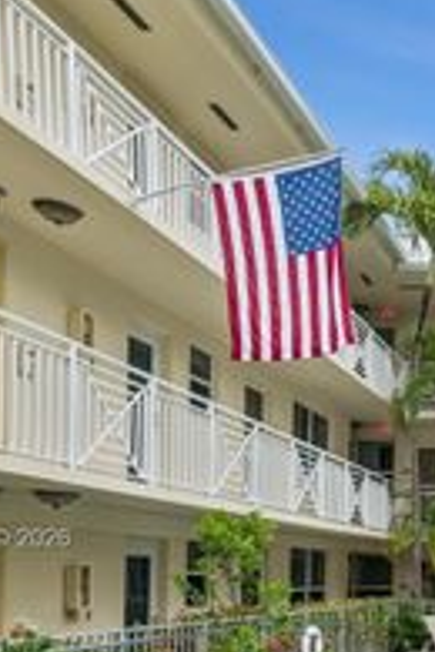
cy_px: 540
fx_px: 743
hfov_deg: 26.9
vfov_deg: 44.6
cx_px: 582
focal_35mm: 41
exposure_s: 1/40
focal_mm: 16
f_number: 10
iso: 200
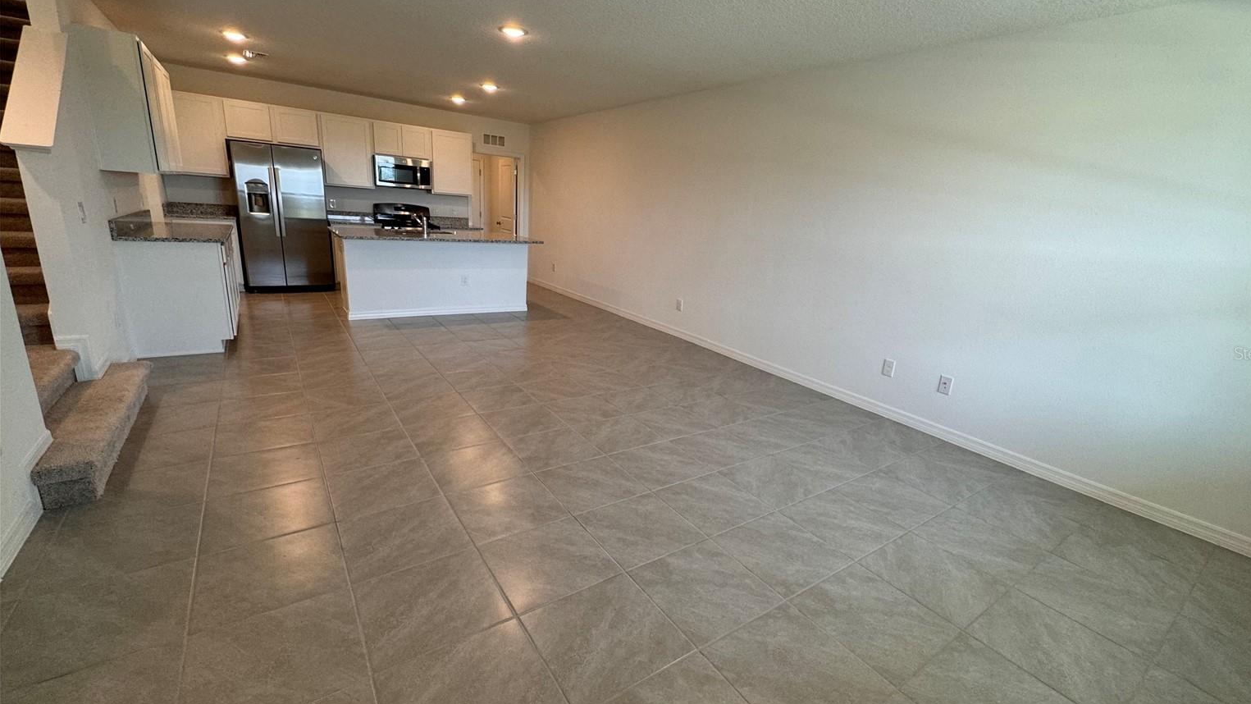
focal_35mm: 16
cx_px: 655
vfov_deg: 67.1
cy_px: 353
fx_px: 531
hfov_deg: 99.3
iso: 160
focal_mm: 2.22
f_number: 2.2
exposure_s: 1/120
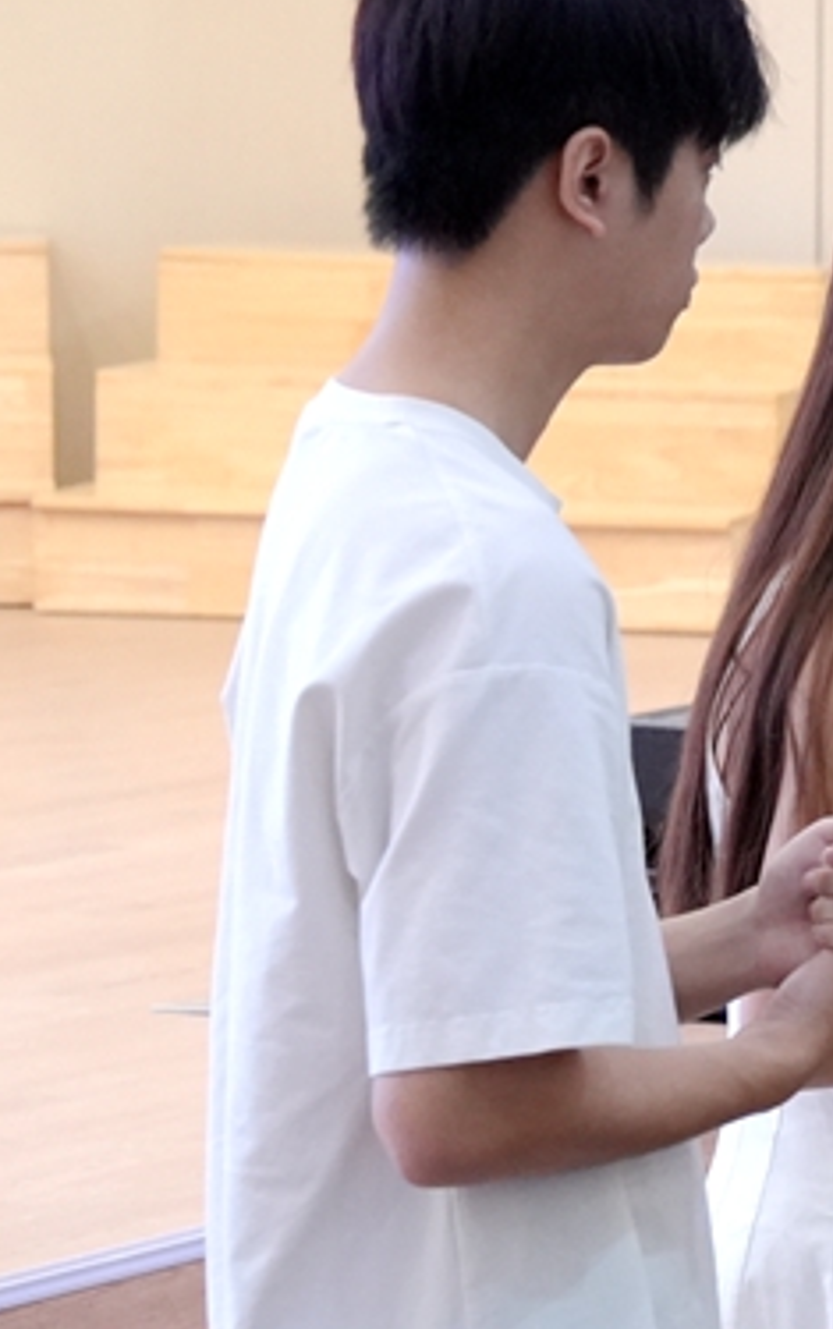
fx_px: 8266
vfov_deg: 9.2
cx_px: 1726
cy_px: 709
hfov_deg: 5.6
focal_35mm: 228
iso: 3200
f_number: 5.6
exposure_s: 1/160
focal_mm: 70
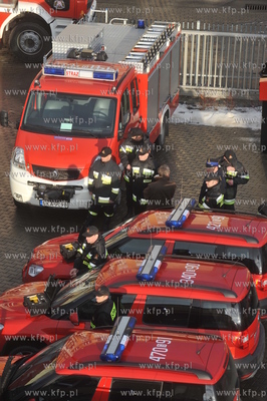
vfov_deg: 13.3
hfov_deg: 8.8
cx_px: 134
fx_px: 1727
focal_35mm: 155
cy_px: 200
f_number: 5.6
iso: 400
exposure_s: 1/800
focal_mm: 155
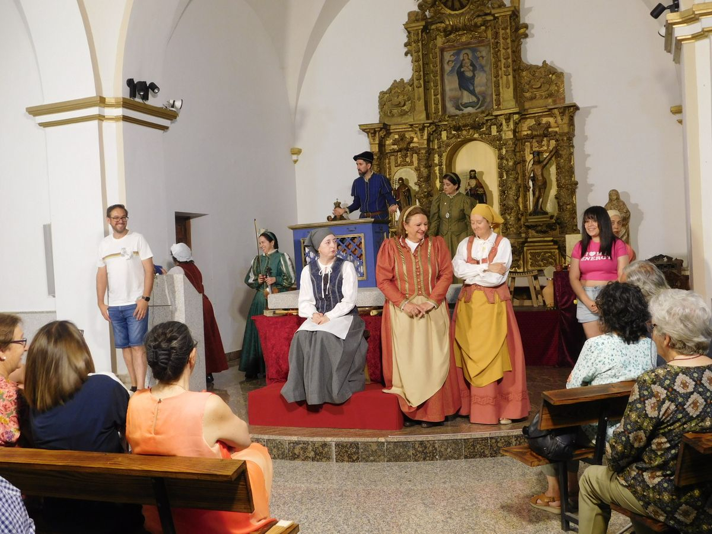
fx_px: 740
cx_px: 356
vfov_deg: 39.7
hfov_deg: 51.4
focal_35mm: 36
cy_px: 267
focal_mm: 6.3
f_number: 3.5
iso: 180
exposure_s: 1/30
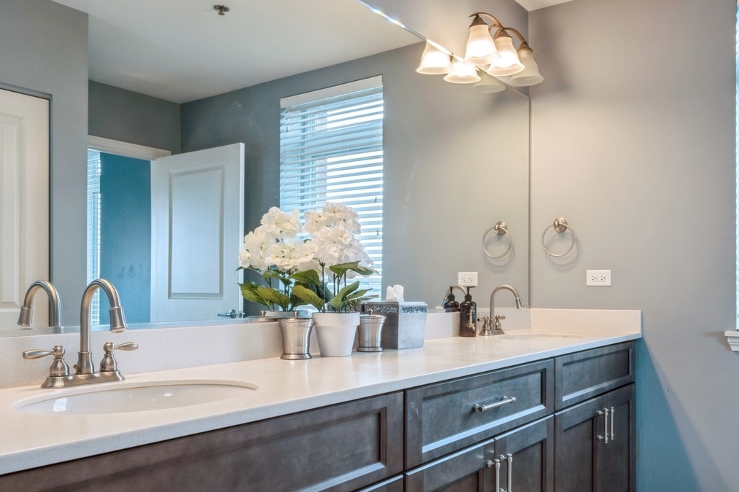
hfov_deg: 58.4
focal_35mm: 32
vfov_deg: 40.9
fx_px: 657
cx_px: 435
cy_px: 297
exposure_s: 1/8
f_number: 9.5
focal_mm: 20
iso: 200
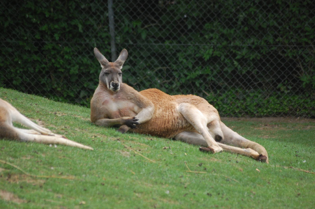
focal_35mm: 300
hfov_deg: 6.9
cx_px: 158
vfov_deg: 4.6
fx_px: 2623
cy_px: 104
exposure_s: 1/500
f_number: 5.6
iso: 640
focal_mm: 200
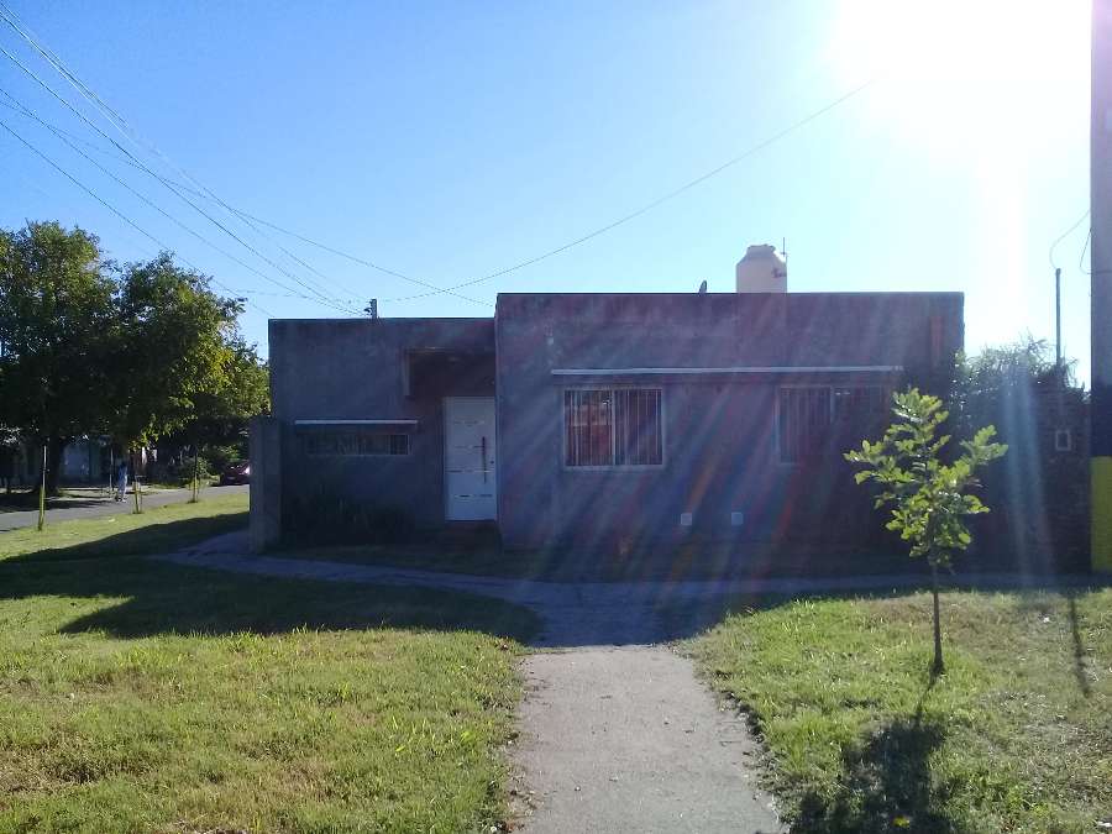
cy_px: 417
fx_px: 996
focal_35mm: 31
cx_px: 556
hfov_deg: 58.4
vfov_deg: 45.4
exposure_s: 1/1135
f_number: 2.2
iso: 50
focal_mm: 3.3
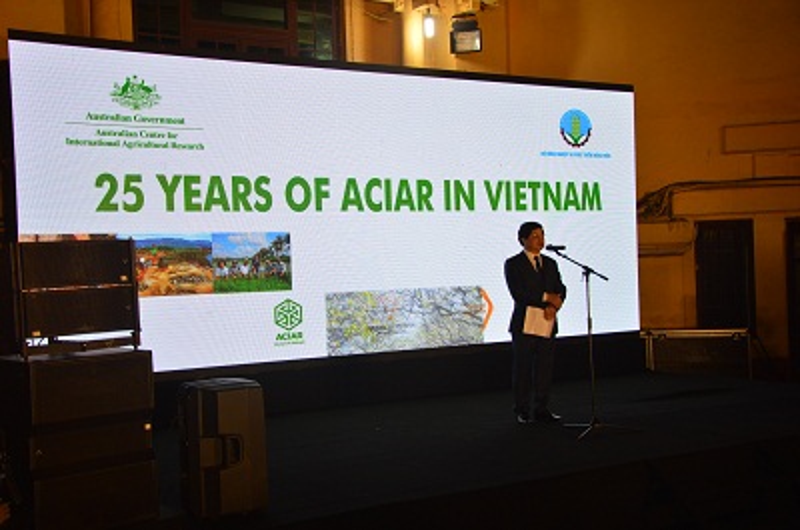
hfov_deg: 43.7
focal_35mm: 45
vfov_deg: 29.7
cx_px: 400
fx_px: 998
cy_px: 265
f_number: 4.5
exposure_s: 1/80
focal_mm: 30
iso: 400
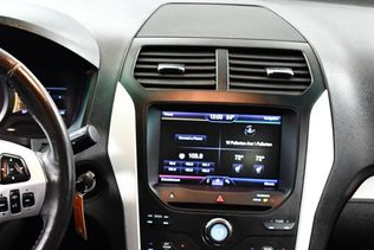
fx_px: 759
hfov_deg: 27.0
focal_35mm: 73
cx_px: 64
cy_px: 236
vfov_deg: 18.3
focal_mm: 18
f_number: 3.5
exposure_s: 1/80
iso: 3200
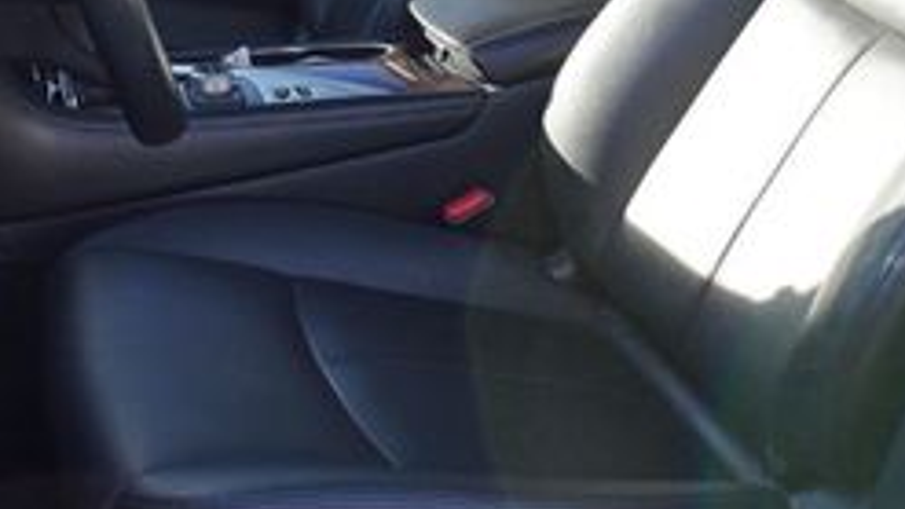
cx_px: 231
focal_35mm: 65
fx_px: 1560
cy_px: 40
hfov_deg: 31.8
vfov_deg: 18.2
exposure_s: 1/80
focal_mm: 16
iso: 100
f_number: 5
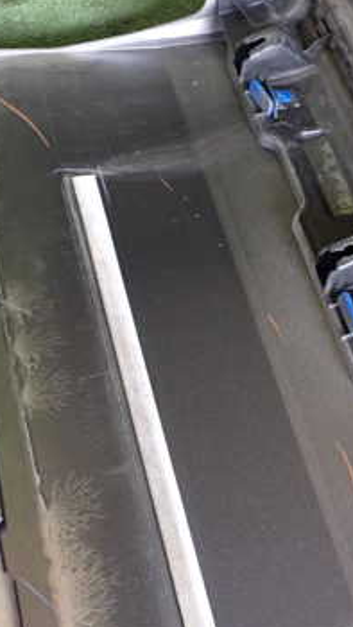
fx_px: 931
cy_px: 253
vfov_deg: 37.1
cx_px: 283
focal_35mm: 56
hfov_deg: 21.2
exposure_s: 1/30
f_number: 2.3
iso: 250
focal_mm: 5.4
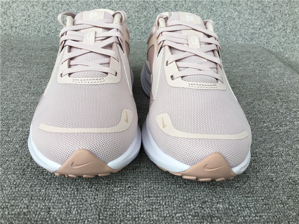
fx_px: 268
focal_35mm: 31
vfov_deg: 45.4
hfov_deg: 58.4
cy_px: 112
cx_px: 150
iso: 25
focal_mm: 3.3
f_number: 2.4
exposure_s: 1/154
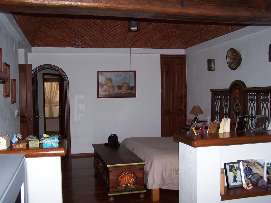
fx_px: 297
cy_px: 102
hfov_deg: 49.0
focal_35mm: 38
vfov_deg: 37.7
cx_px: 136
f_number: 2.8
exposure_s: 1/60
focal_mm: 6.3
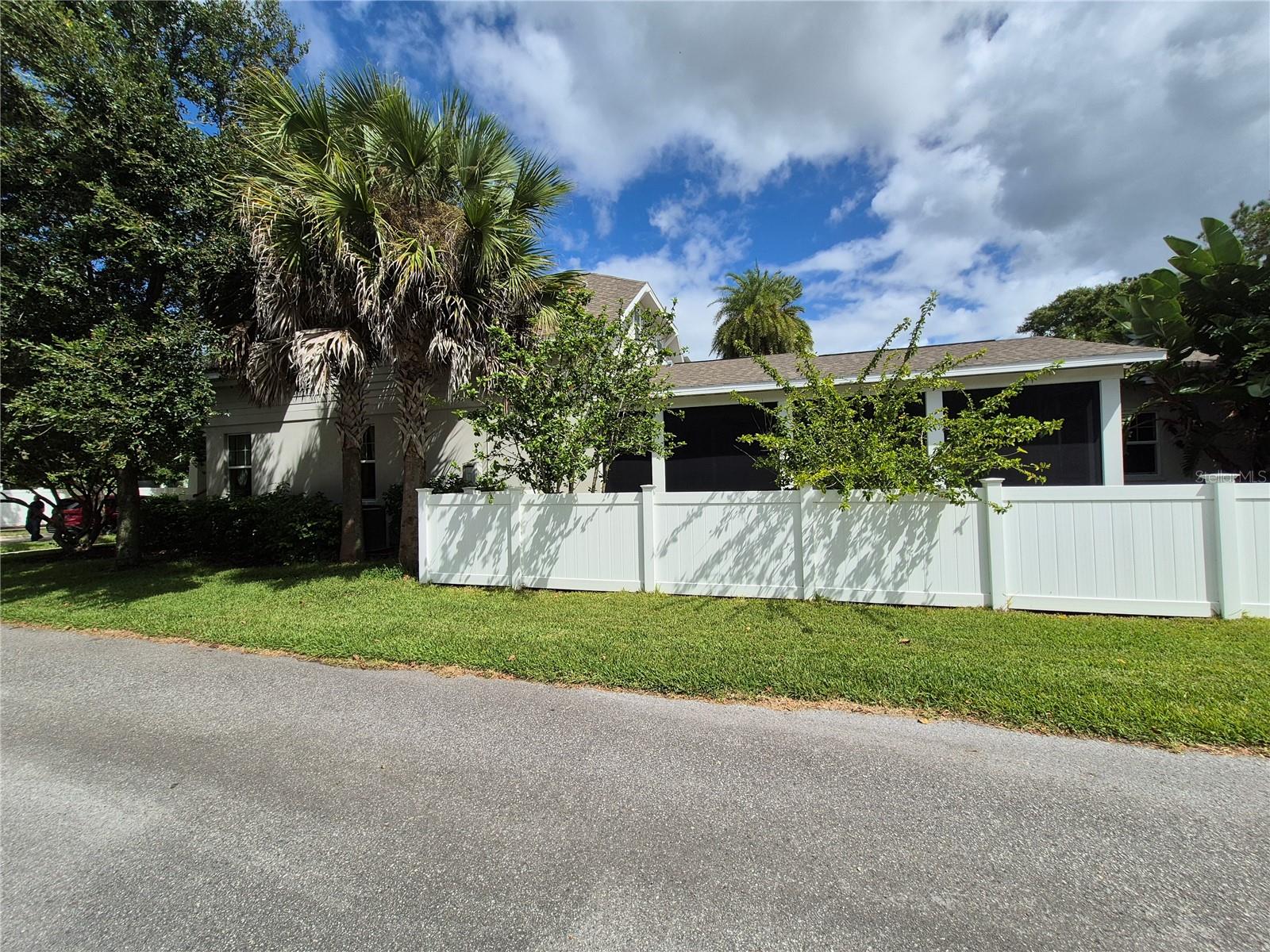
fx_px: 477
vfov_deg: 89.9
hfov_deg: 106.2
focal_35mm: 13
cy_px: 476
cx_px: 635
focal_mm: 1.74
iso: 50
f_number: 2.2
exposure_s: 1/2920
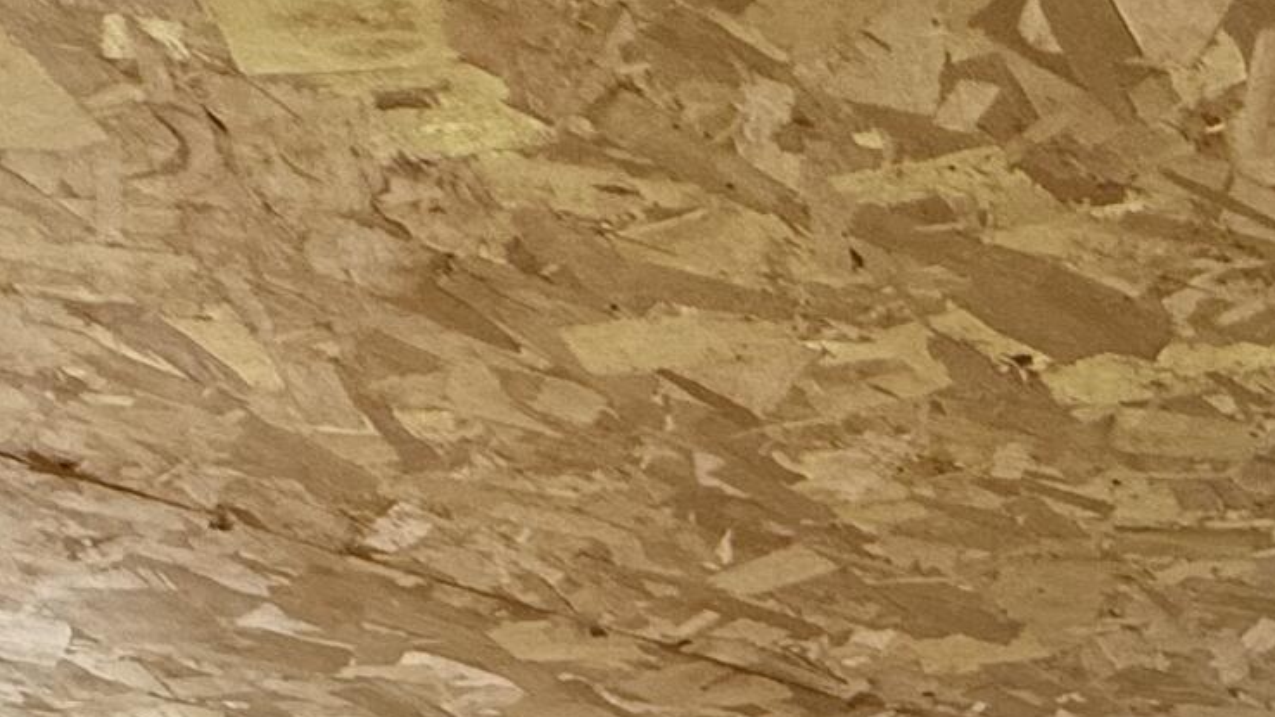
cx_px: 1318
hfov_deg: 31.0
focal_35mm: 62
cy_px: 1826
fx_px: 2096
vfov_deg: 13.2
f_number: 2.2
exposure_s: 1/99
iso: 400
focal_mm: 2.22
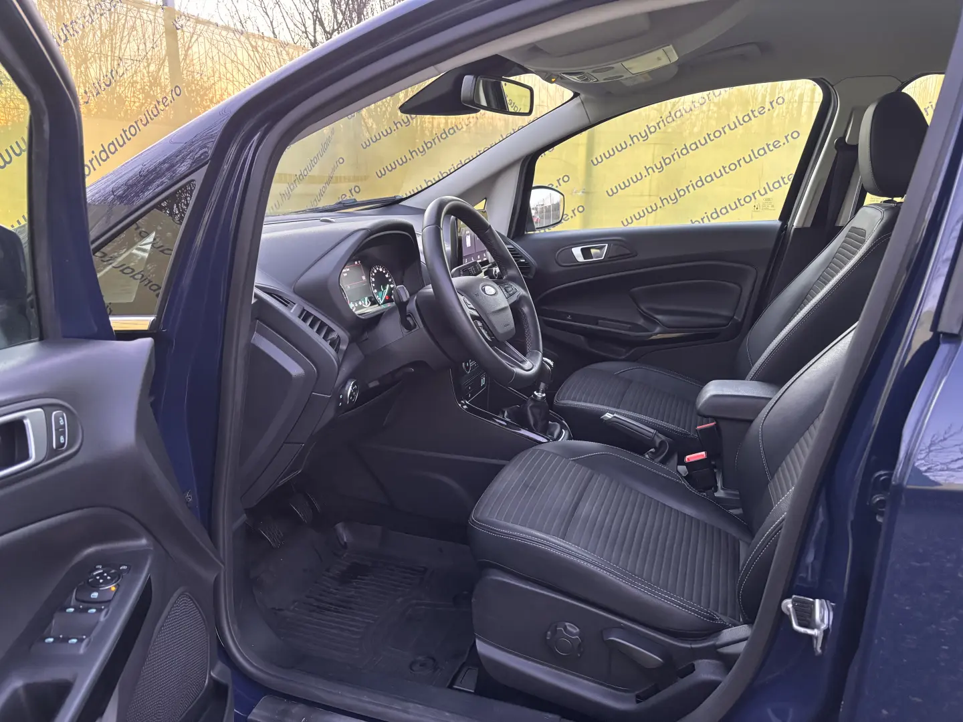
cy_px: 361
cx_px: 482
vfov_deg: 53.1
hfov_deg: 67.3
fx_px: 723
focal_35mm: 26
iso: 500
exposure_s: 1/34
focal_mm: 5.96
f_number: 1.6
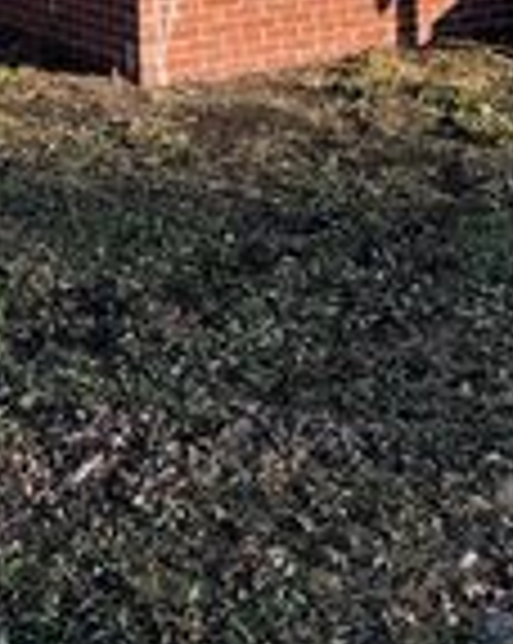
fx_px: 1560
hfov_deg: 18.7
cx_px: 284
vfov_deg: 21.8
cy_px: -97
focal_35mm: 82
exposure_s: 1/4608
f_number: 1.78
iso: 80
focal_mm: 6.76
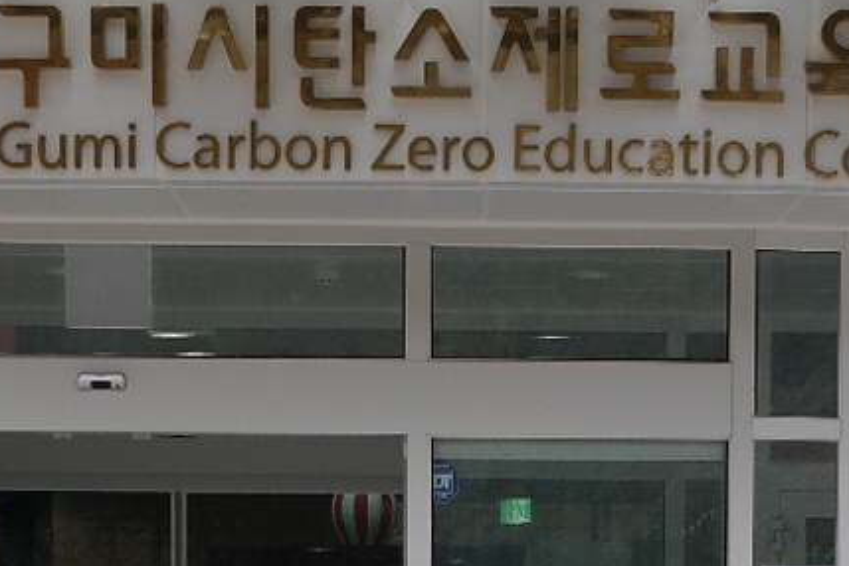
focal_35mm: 145
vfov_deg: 9.2
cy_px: 859
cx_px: 552
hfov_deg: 14.1
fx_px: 3419
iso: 200
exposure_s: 1/100
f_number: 3.5
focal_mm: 24
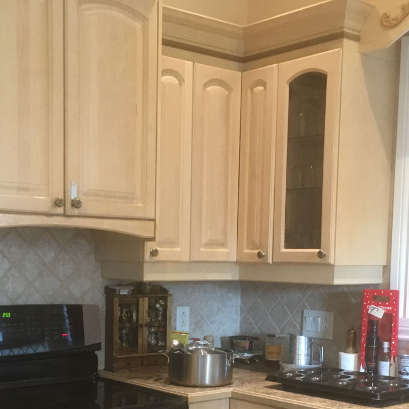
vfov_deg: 28.8
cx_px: 193
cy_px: 337
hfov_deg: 29.5
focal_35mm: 58
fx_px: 775
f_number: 2.2
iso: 200
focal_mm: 4.15
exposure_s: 1/24
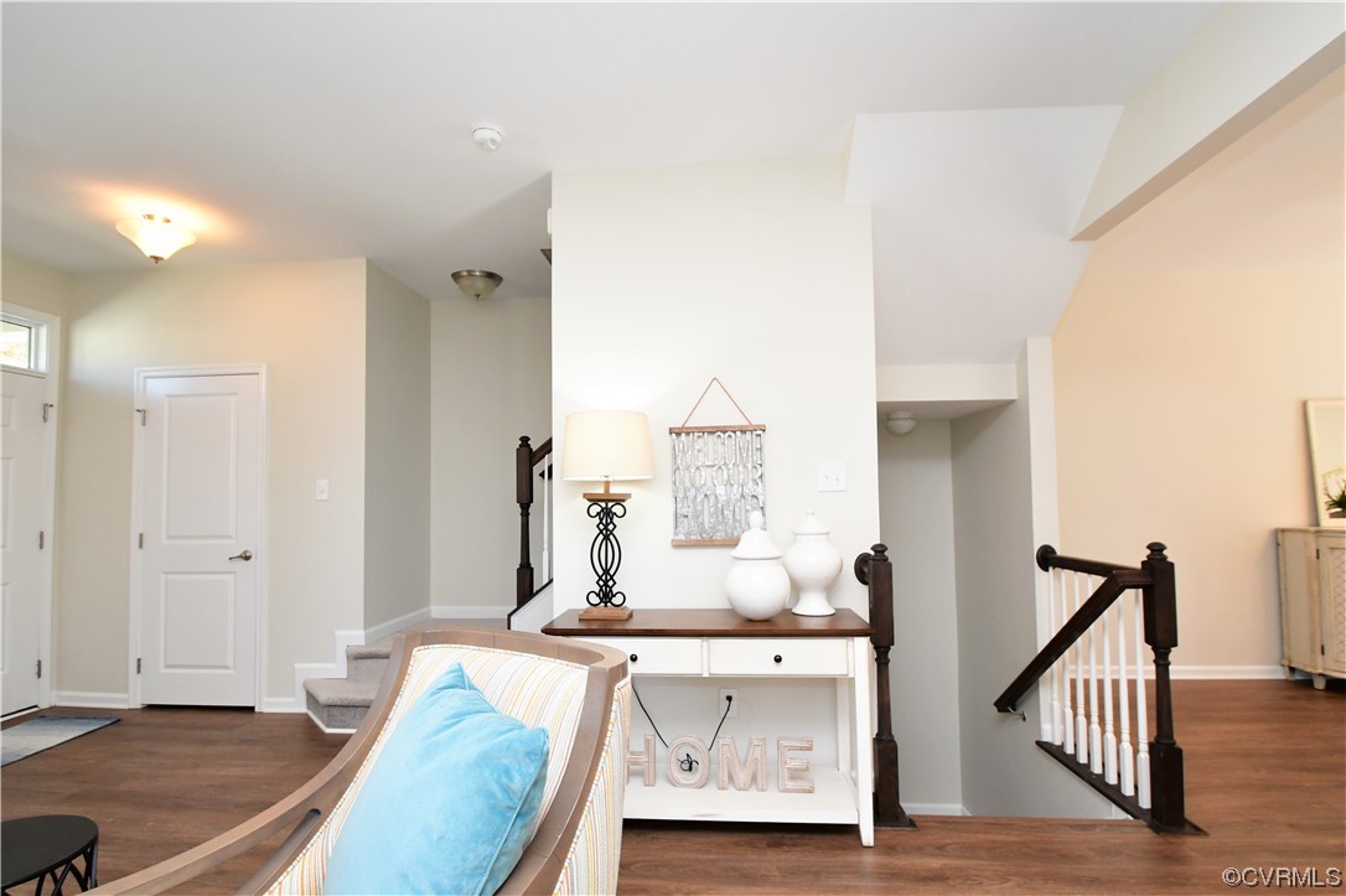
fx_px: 598
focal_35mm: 16
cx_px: 673
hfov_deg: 96.8
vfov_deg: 73.7
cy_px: 448
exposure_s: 1/80
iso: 1600
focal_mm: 11
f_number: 8
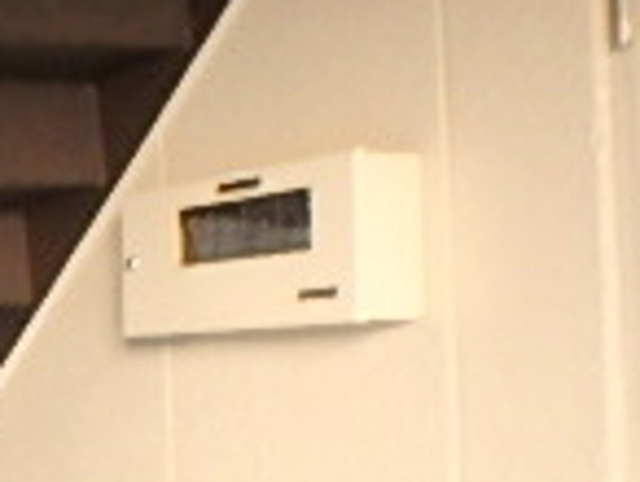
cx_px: -627
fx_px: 1704
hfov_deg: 16.4
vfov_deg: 16.0
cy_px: 372
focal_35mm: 92
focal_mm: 3.7
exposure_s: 1/30
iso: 320
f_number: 3.5
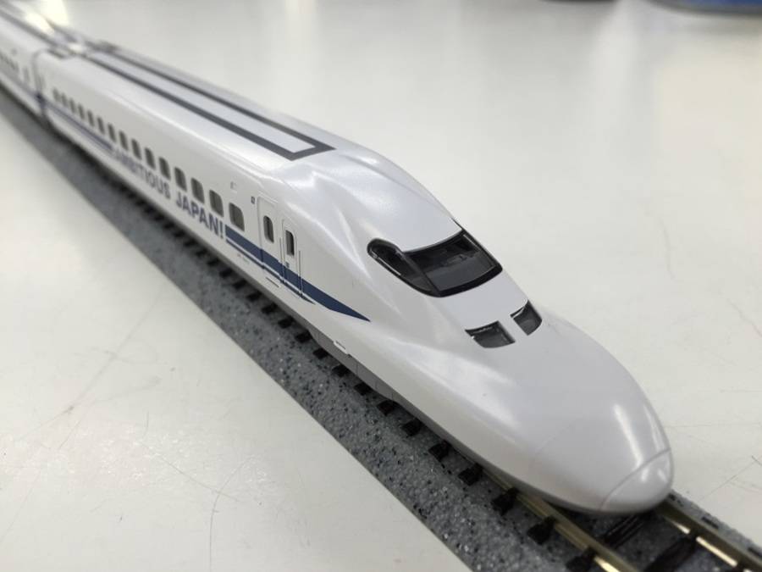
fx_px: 638
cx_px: 381
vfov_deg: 48.2
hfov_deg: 61.7
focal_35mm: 29
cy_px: 286
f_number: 2.2
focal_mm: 4.15
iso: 40
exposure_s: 1/50
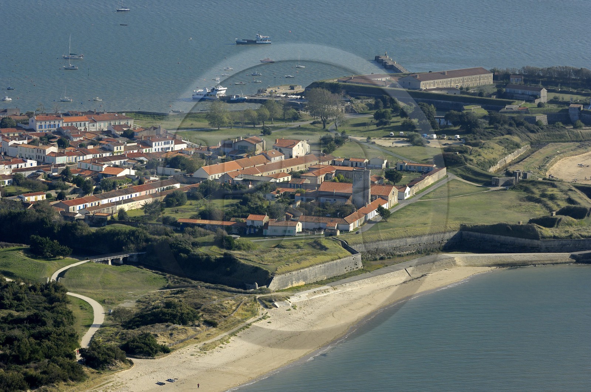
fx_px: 2508
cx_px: 296
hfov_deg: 13.4
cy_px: 196
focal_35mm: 153
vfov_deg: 8.9
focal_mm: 102
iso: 100
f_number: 5
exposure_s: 1/500
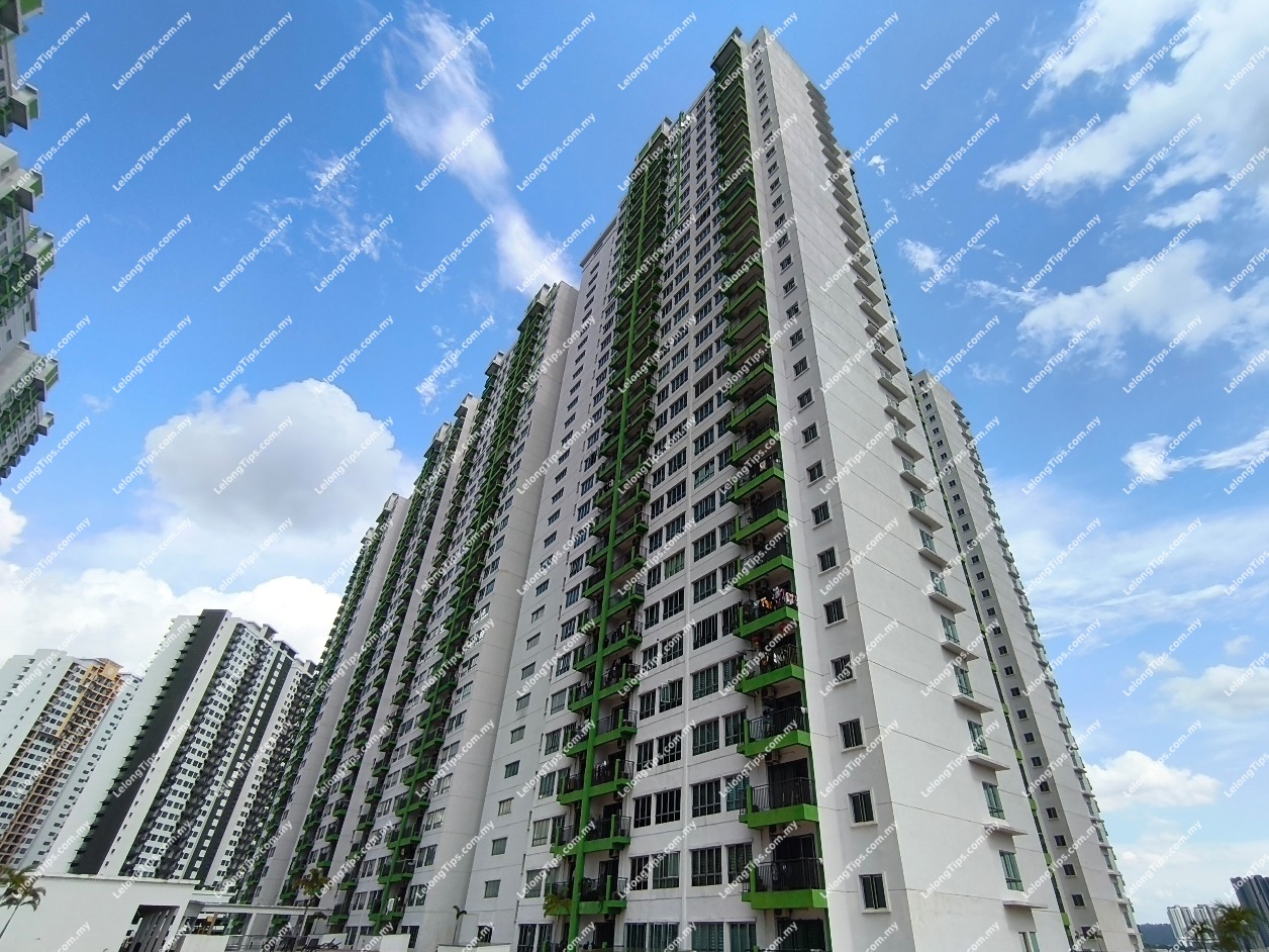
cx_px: 634
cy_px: 476
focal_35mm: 15
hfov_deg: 98.2
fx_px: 550
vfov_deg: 81.7
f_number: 2.2
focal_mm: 1.65
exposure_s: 1/1508
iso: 50
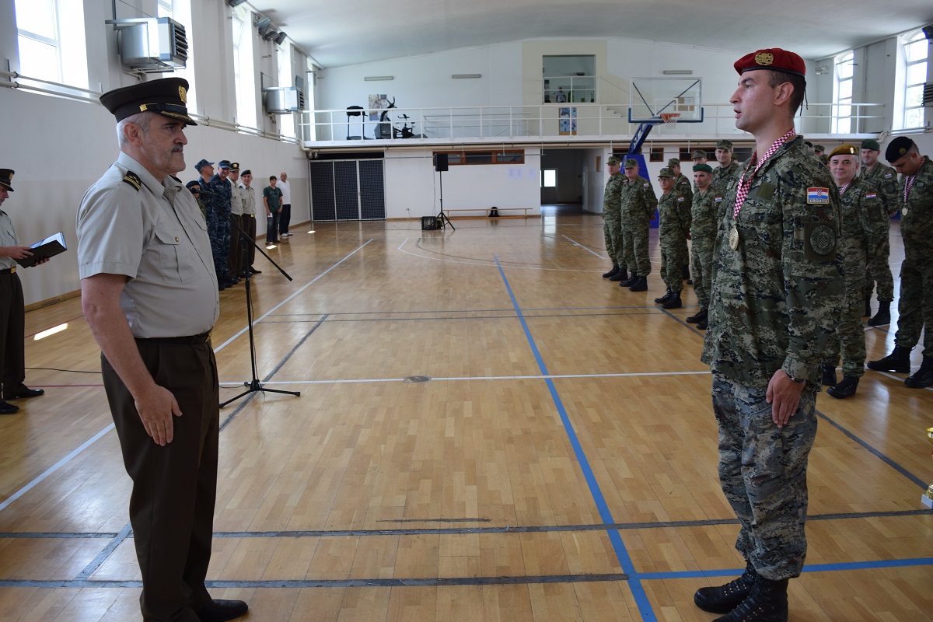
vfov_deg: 47.9
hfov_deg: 67.4
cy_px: 311
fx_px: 700
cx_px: 466
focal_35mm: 27
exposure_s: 1/125
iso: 400
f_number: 5.6
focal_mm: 18
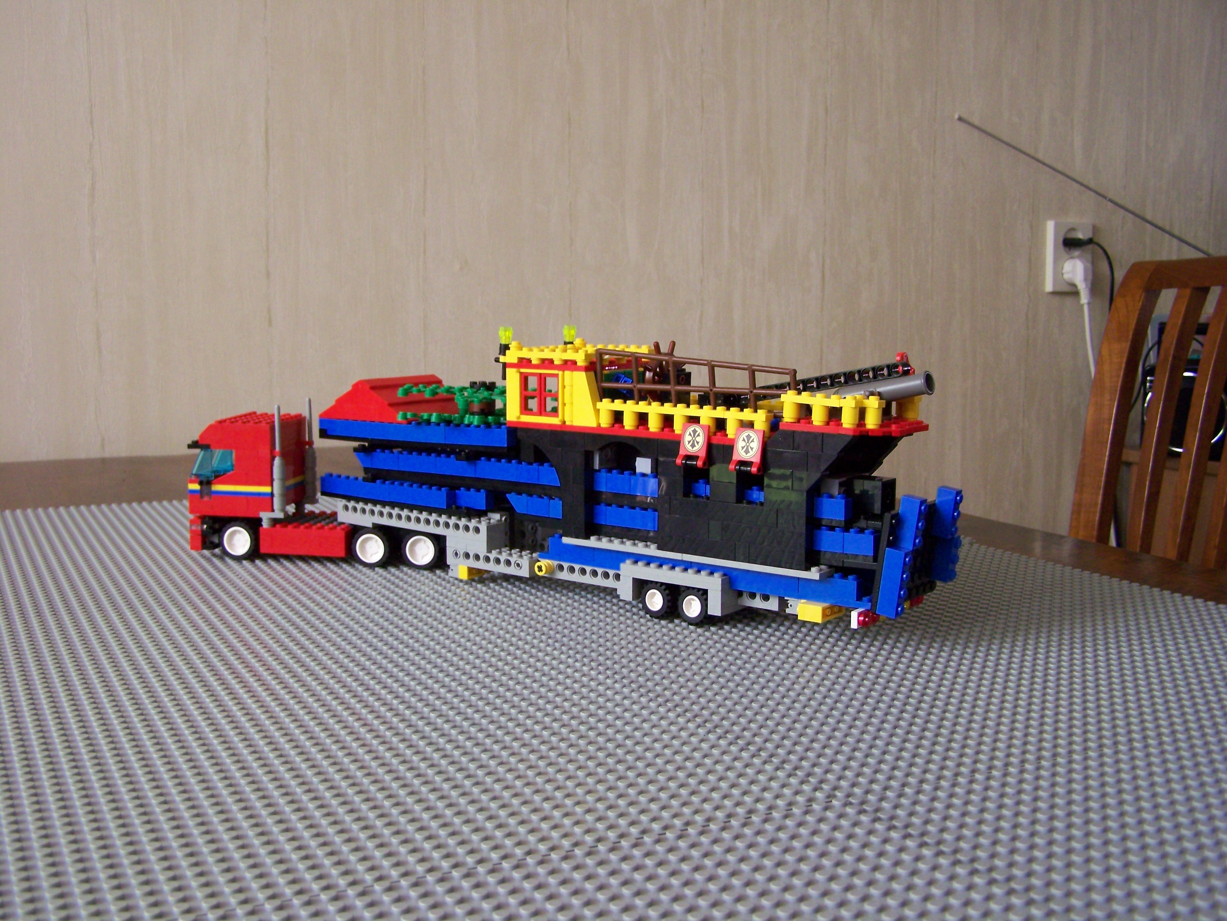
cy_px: 460
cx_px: 614
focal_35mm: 38
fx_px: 1347
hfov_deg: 49.0
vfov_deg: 37.7
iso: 160
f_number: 2.8
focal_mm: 6.3
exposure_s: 1/20
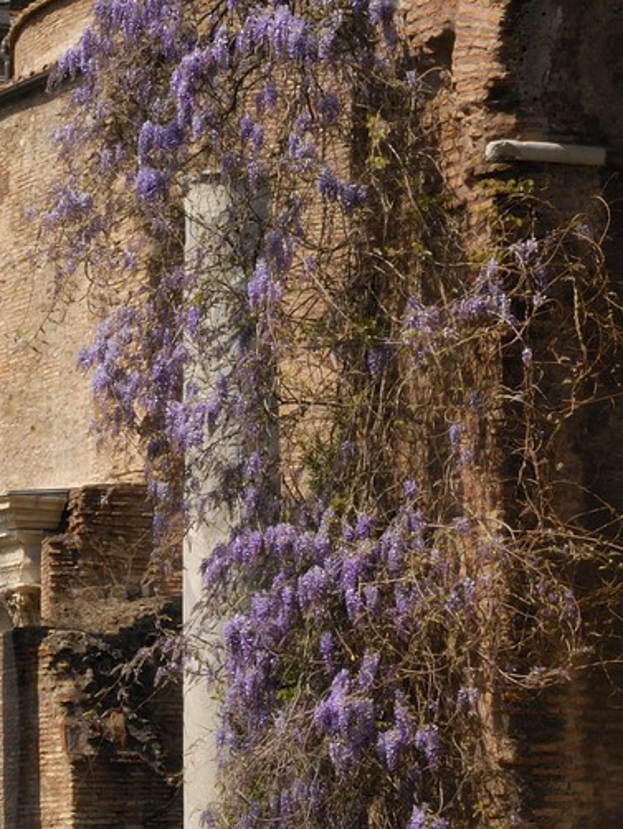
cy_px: 743
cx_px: -661
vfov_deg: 12.2
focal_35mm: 161
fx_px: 3849
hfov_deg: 8.7
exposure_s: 1/60
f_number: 16
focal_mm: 35
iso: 100
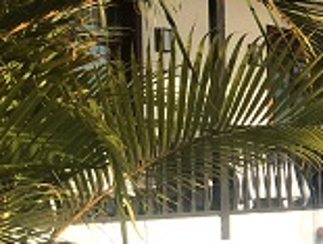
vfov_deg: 13.2
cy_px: 186
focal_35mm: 112
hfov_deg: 15.3
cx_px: 567
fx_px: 1047
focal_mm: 4.15
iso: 32
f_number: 2.2
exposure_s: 1/2053
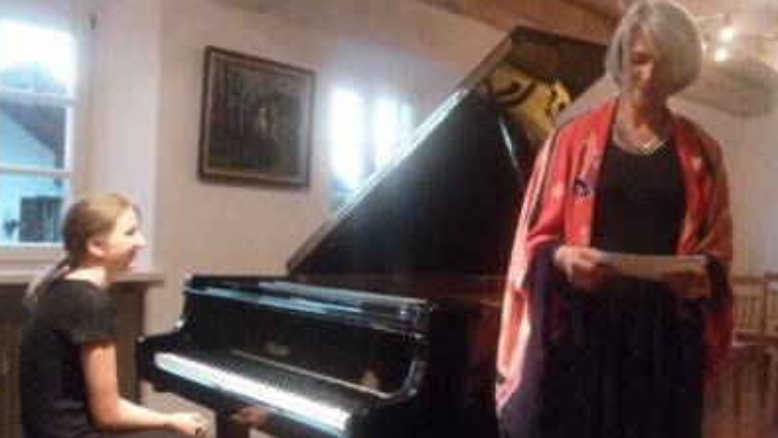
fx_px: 867
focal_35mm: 42
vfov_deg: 28.4
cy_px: 199
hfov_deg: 48.3
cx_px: 385
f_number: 3.2
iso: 800
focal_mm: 6.8
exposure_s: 1/60
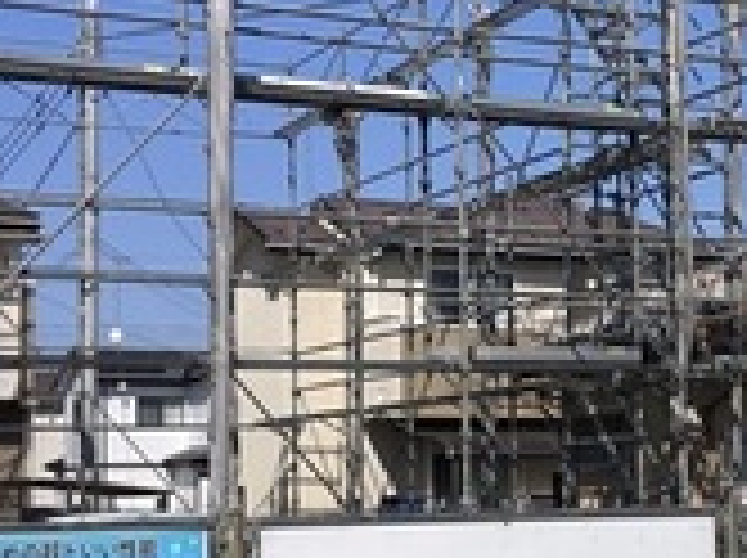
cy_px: 333
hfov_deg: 23.9
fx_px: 1745
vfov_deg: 18.1
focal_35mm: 81
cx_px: 562
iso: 20
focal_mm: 3.99
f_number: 1.8
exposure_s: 1/4049
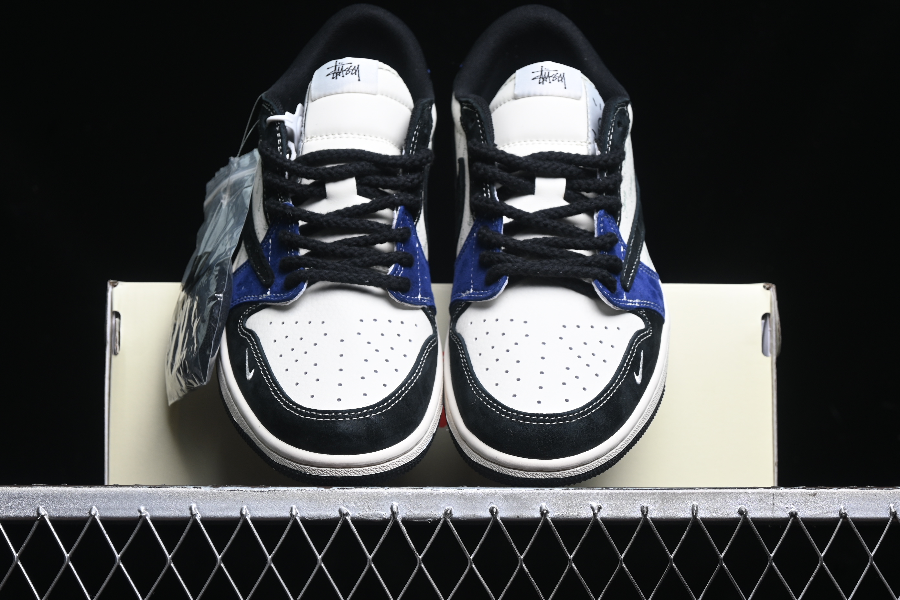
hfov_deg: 27.0
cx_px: 450
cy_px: 300
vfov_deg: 18.2
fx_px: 1875
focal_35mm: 75
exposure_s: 1/60
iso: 160
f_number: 6.3
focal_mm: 50
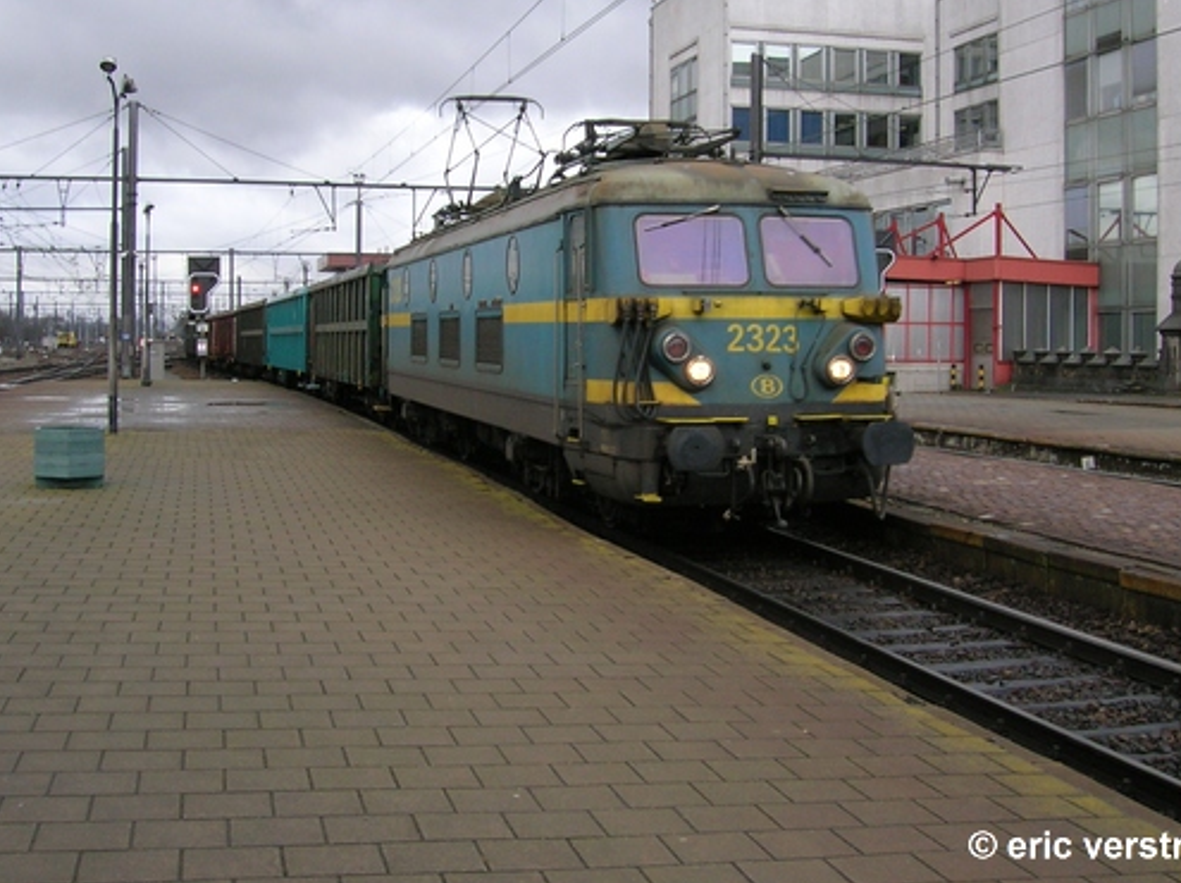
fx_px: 1499
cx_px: 587
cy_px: 359
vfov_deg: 32.7
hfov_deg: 43.0
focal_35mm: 44
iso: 79
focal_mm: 5.7
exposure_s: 1/142
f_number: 4.9
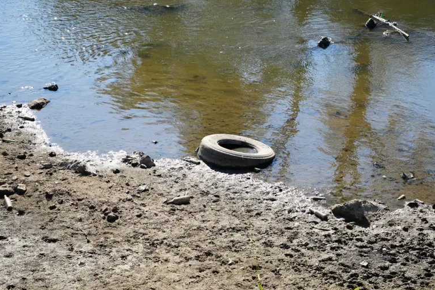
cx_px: 222
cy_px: 167
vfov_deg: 16.8
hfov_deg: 25.1
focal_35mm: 81
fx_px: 978
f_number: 5
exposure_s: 1/400
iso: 100
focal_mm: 70
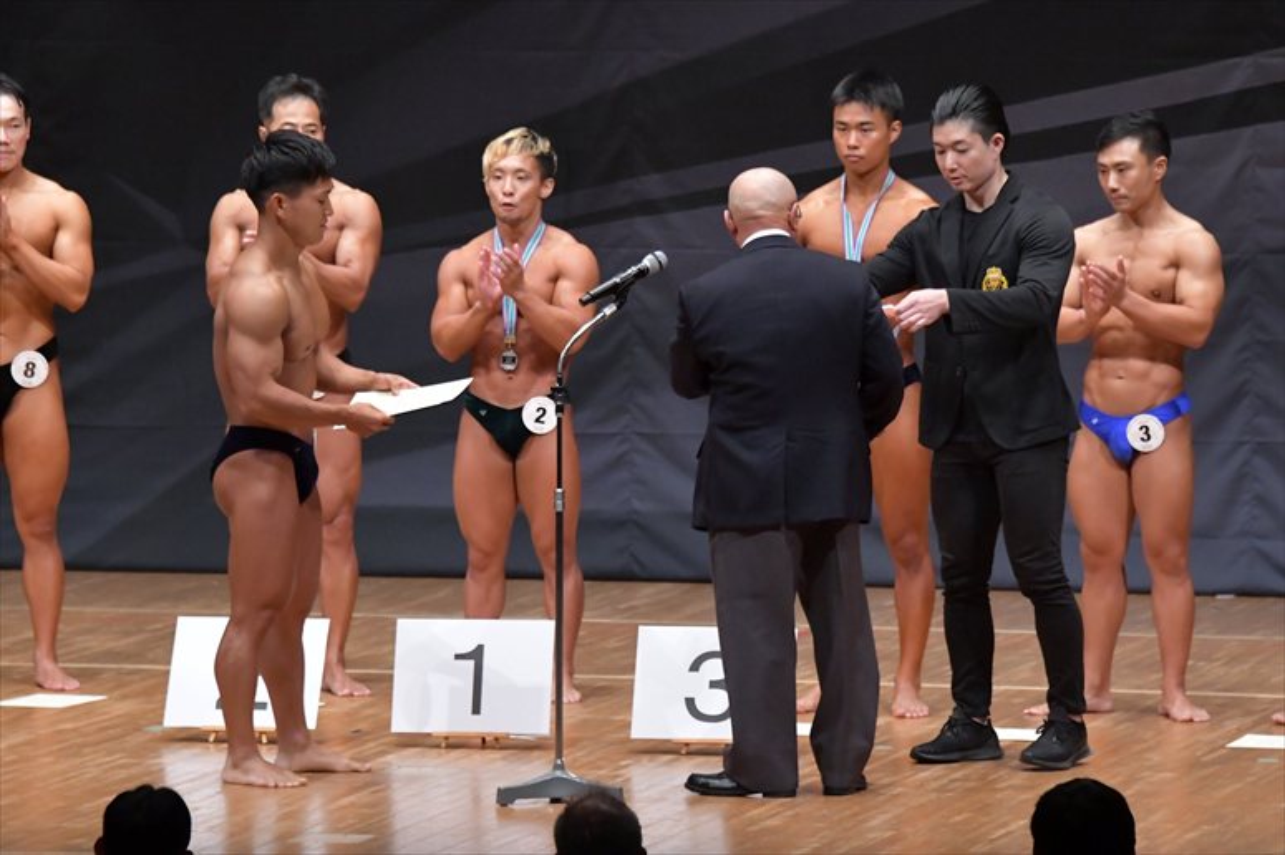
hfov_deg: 8.1
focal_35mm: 255
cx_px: 642
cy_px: 428
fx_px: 9098
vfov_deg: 5.4
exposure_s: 1/400
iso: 6400
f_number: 5.6
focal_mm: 170
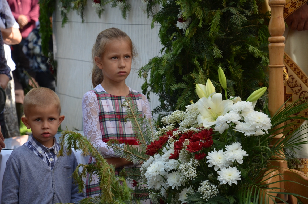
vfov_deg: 8.7
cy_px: 102
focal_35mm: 158
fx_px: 1345
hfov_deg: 13.1
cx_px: 154
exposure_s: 1/250
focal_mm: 105
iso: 400
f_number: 5.6
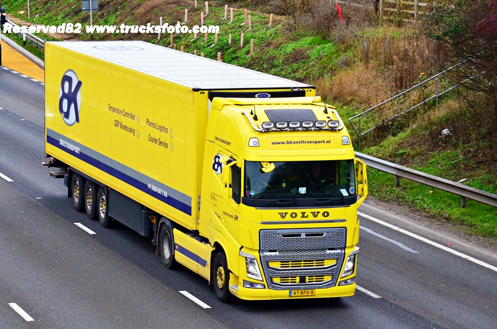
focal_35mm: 129
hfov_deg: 15.9
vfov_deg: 10.6
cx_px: 248
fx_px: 1777
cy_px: 164
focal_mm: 86
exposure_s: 1/640
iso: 1600
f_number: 7.1
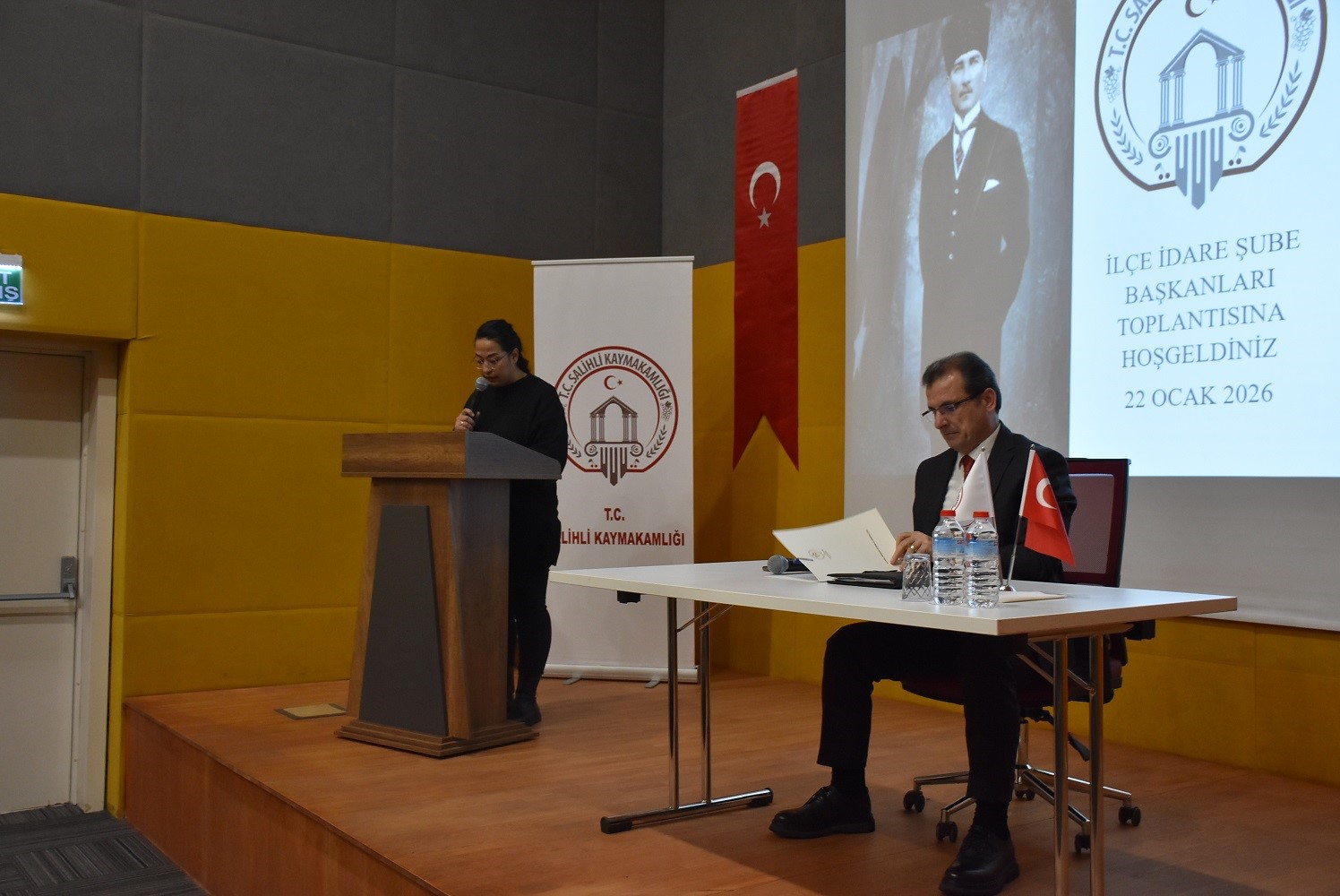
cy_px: 448
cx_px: 670
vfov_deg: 38.4
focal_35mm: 34
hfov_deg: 55.1
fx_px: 1285
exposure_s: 1/60
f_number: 4
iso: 1250
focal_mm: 23
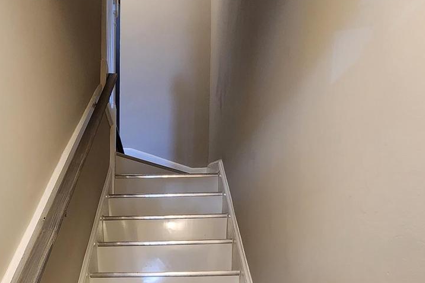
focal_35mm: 29
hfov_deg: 63.2
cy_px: 314
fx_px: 342
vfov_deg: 37.3
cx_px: 175
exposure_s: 1/60
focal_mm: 2.2
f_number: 2.2
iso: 200
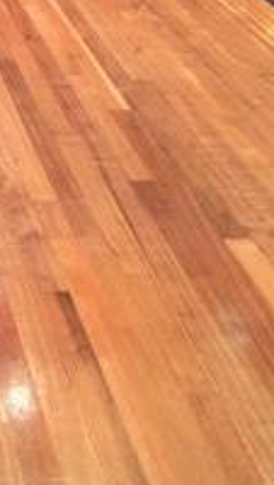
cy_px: 92
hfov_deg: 15.9
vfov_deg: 29.0
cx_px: -113
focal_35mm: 71
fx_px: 914
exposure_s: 1/4
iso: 100
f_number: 2.2
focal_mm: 4.15
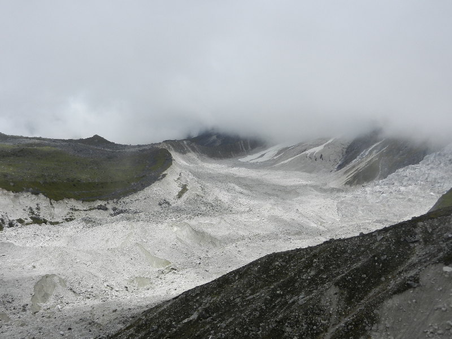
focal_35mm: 38
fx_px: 496
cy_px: 170
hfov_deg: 49.0
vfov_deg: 37.7
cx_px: 226
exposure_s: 1/640
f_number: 8
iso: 160
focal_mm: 6.9
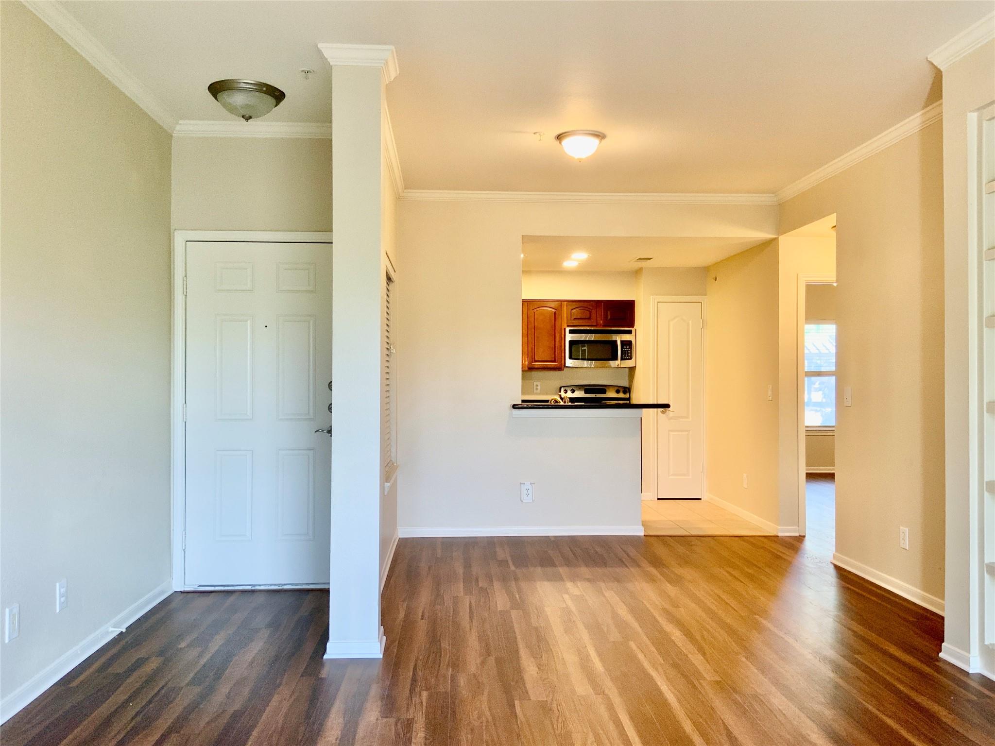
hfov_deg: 61.7
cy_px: 373
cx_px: 498
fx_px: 834
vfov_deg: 48.2
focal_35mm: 29
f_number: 1.8
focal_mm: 3
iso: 64
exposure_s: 1/60
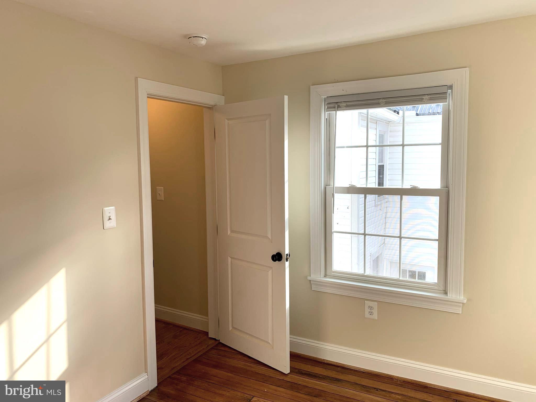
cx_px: 268
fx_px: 403
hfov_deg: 67.3
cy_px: 201
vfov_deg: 53.1
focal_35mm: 26
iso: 25
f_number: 1.8
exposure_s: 1/171
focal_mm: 4.25
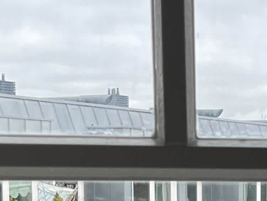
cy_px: 334
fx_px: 1080
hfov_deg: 13.4
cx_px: 373
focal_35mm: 140
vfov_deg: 10.1
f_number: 1.6
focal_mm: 5.1
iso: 40
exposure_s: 1/263
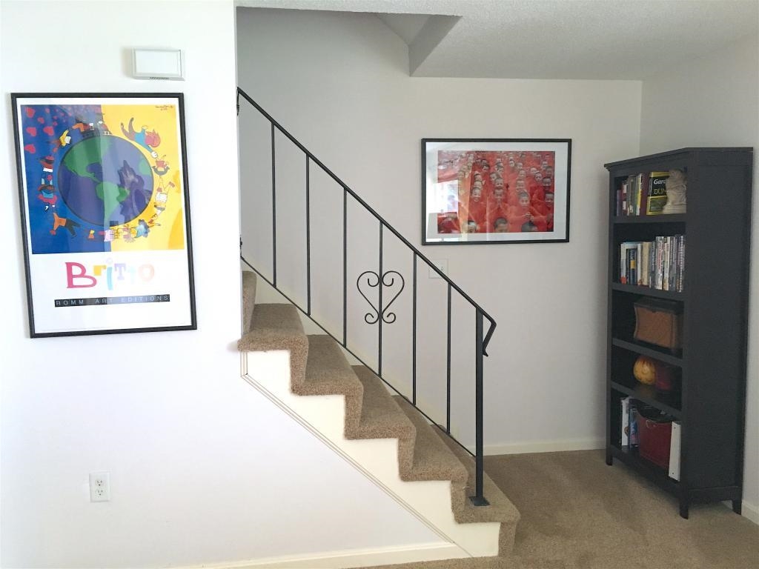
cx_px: 380
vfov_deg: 48.2
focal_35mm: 29
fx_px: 636
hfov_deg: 61.7
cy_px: 284
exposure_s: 1/33
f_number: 2.2
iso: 200
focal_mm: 4.15
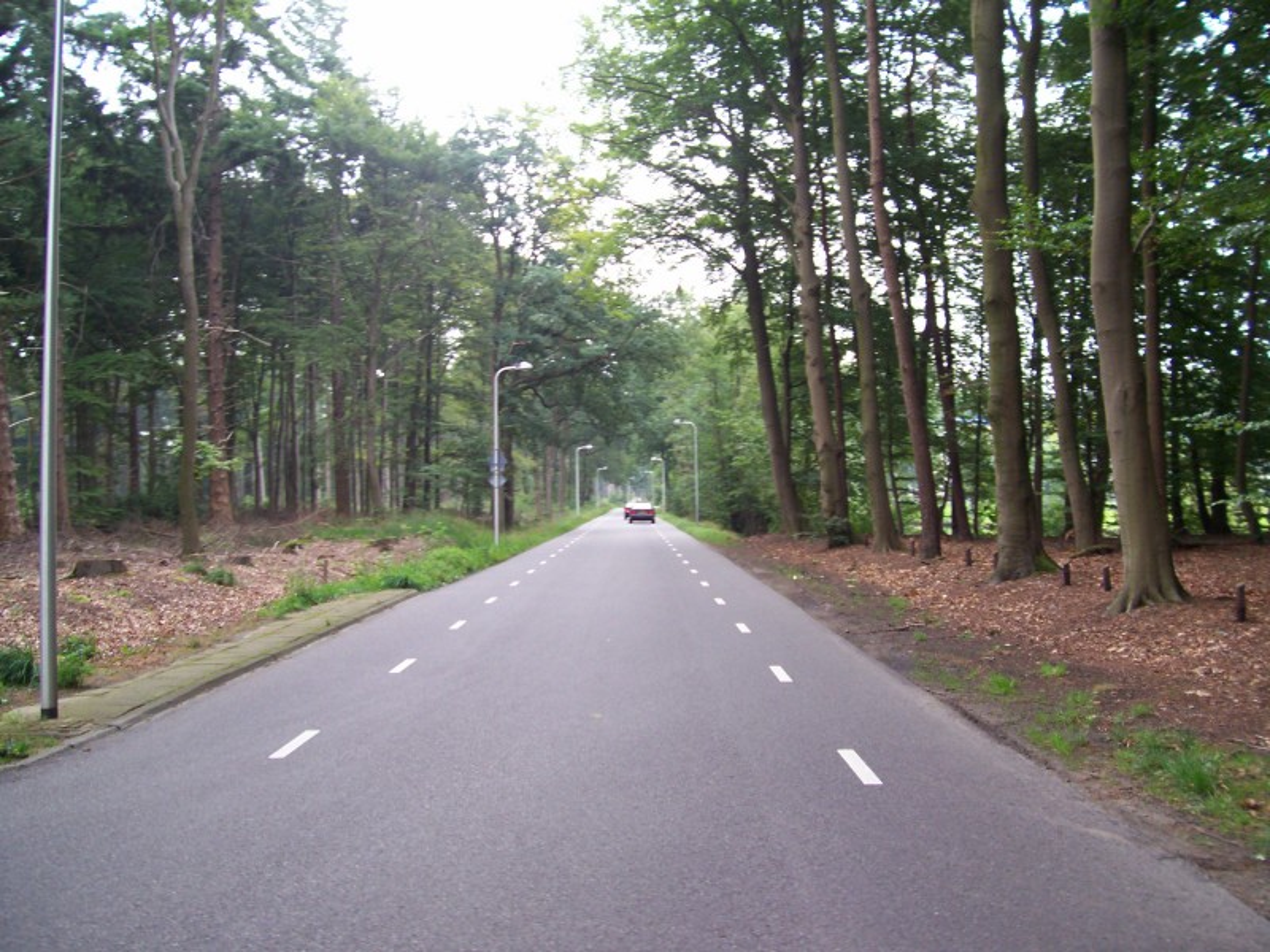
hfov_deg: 54.0
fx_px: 1247
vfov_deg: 41.8
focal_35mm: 34
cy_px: 476
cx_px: 635
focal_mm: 5.6
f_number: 2.7
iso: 80
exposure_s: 1/85.7
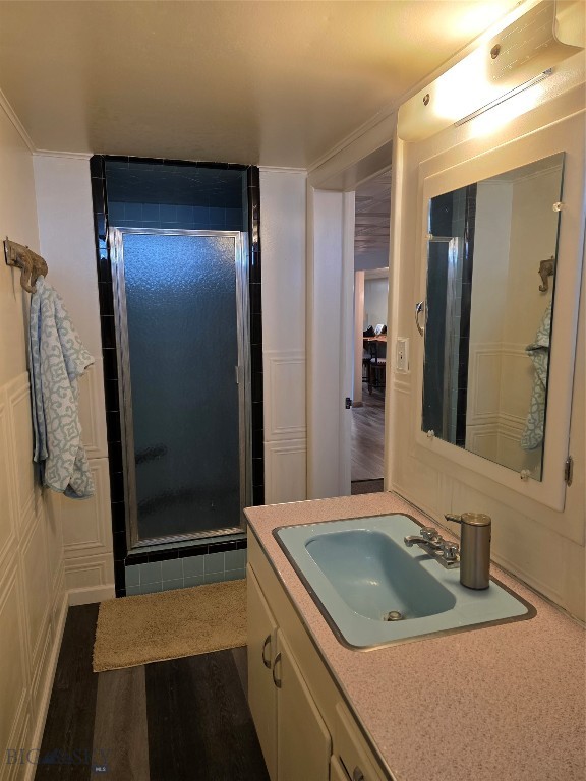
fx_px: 519
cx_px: 293
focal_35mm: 23
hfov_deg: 58.9
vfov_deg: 73.9
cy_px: 390
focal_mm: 6.3
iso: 320
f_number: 1.7
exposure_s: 1/120
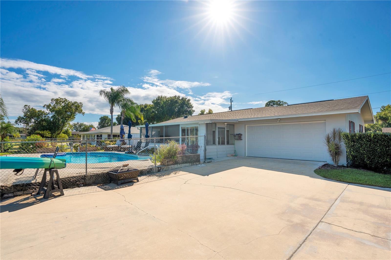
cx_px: 196
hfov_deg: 96.7
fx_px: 174
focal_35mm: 16
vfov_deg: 73.7
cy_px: 130
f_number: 10
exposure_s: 1/400
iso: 100
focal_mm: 16
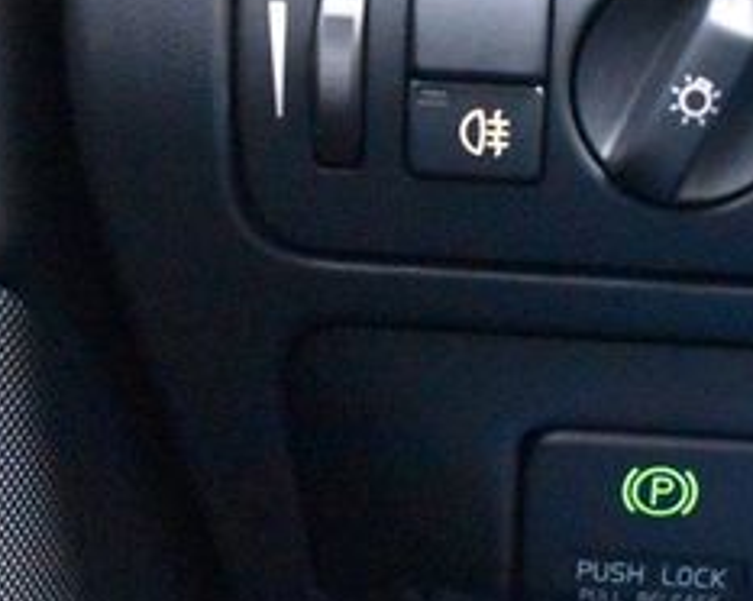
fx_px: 1810
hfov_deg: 23.4
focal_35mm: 81
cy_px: 328
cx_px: 472
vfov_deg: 18.9
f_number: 3.8
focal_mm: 21
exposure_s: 1/30
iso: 12800
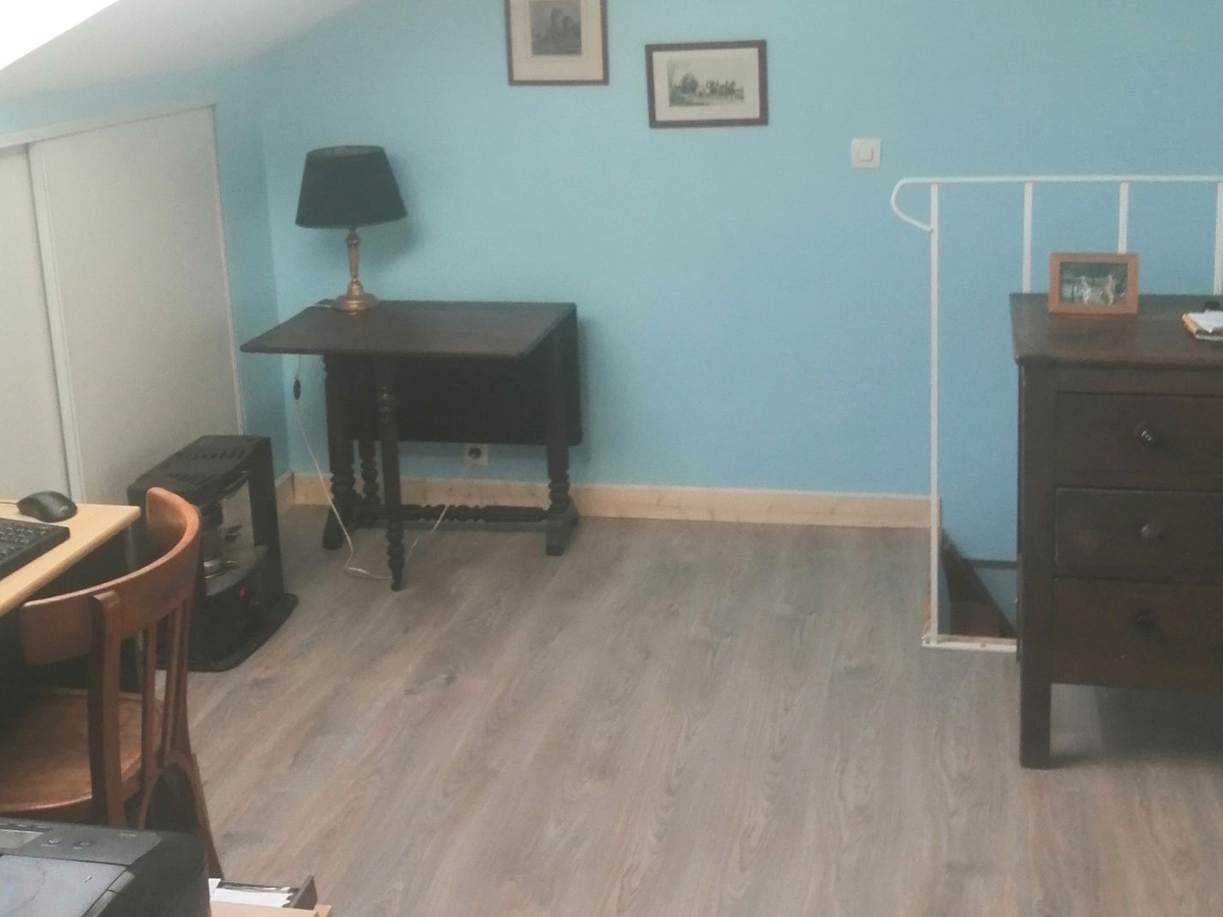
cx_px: 667
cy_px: 249
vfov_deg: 36.1
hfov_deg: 47.8
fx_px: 1378
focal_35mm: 39
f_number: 1.8
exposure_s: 1/50
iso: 50
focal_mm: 3.62
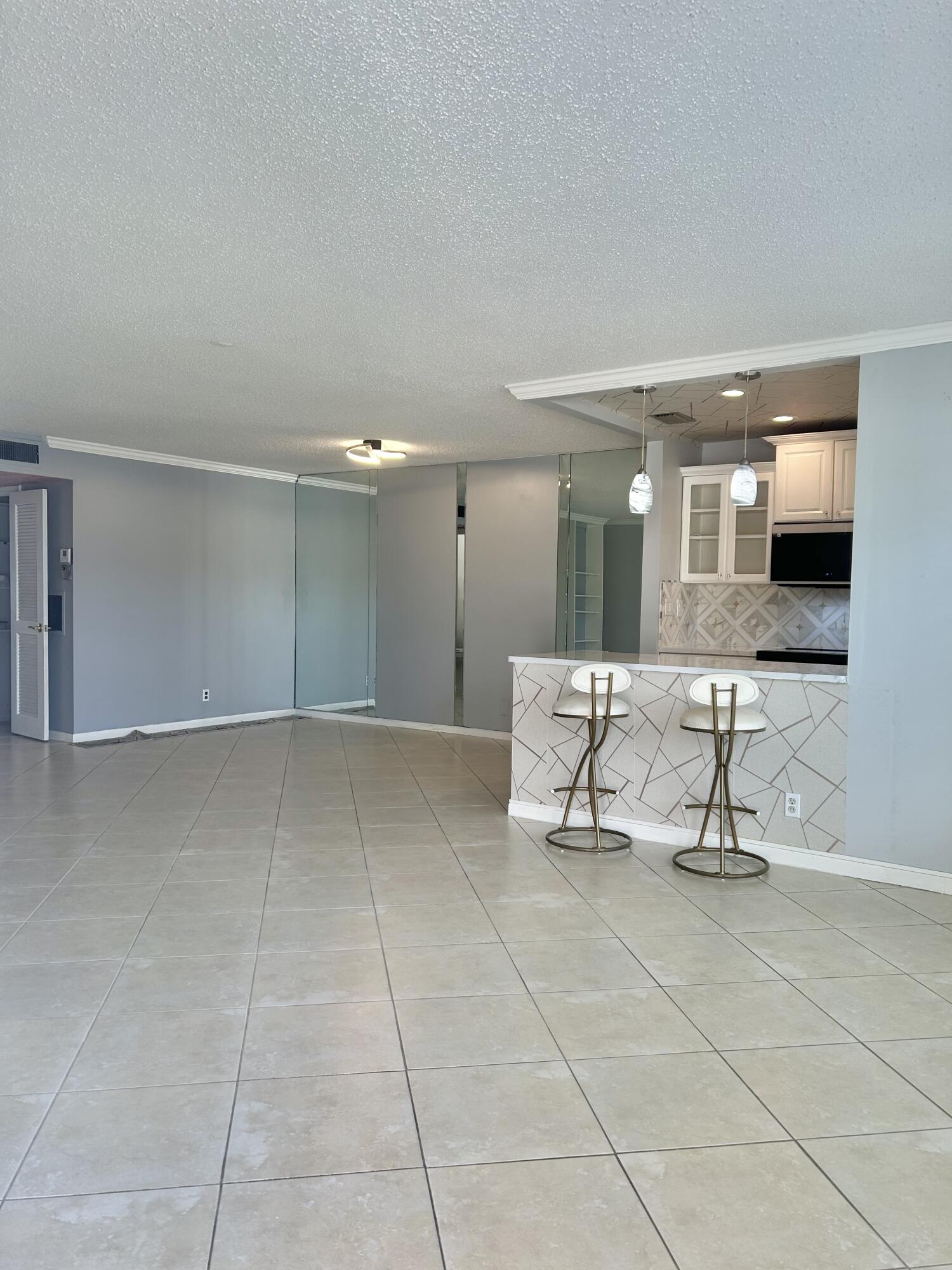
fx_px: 953
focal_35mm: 26
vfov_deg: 67.3
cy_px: 635
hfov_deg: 53.1
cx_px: 476
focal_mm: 5.7
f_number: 1.5
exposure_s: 1/121
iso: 40
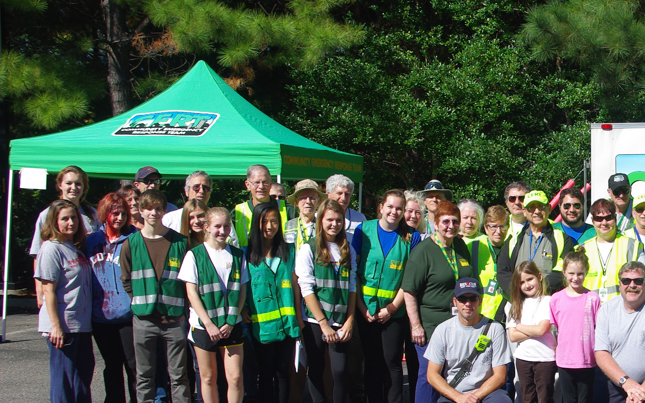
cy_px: 294
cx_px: 595
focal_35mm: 68
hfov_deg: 28.9
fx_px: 1195
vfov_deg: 19.0
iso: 100
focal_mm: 24.38
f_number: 8
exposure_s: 1/250
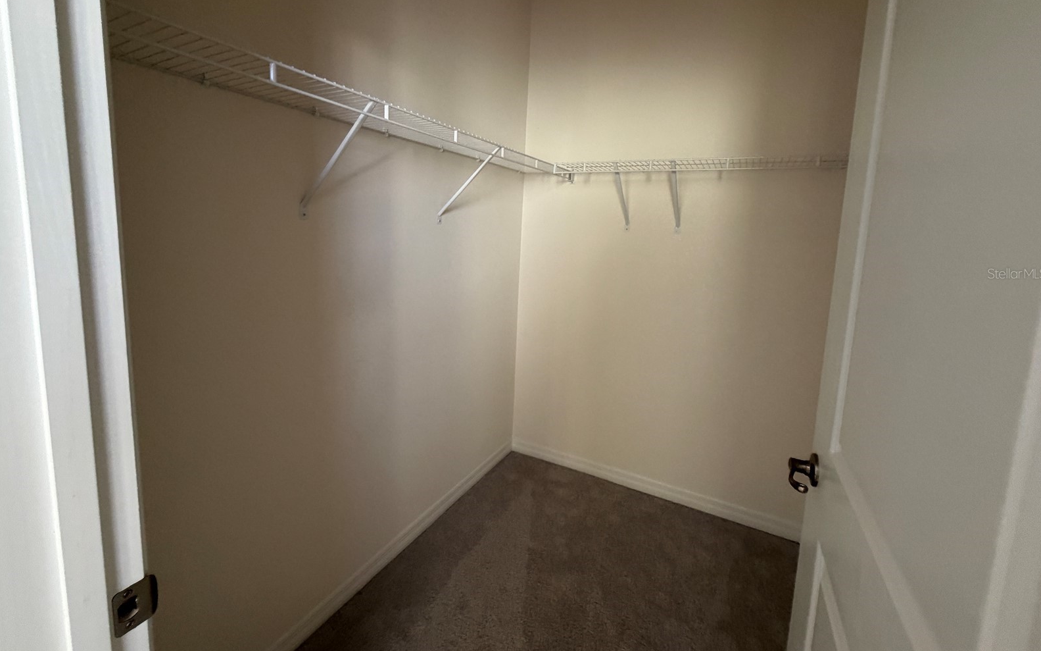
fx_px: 426
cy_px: 273
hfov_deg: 101.5
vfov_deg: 74.3
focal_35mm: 15
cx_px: 523
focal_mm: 2.22
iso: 320
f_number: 2.2
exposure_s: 1/60
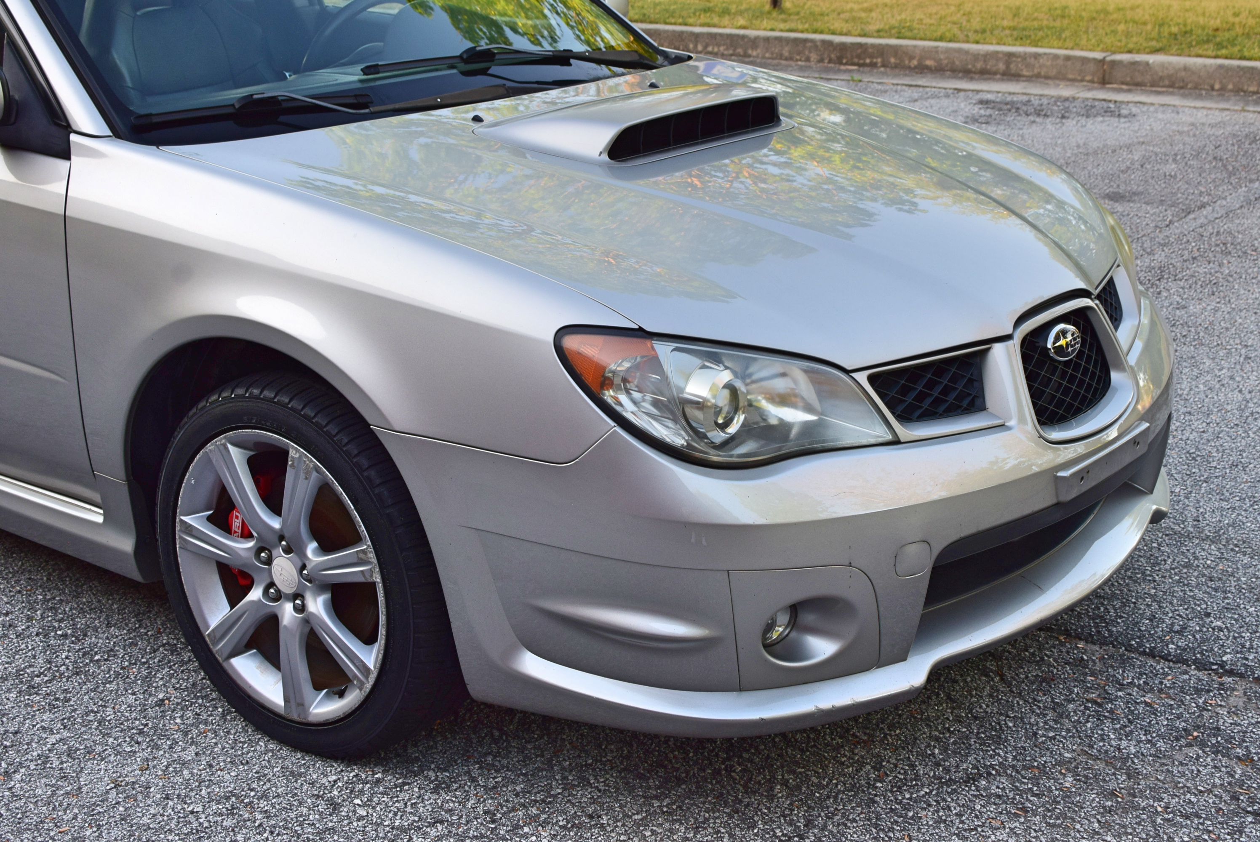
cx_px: 630
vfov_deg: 25.8
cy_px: 421
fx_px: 1839
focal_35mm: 52
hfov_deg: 37.8
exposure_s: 1/80
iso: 400
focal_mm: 35
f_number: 8
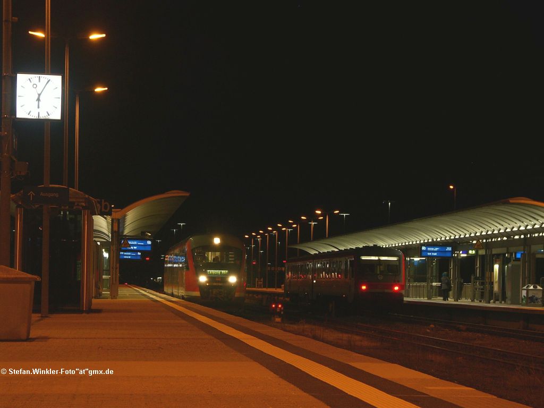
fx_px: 1917
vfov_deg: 12.1
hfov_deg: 16.1
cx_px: 272
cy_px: 204
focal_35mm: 122
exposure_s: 1/4
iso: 100
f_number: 5.6
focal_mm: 31.3
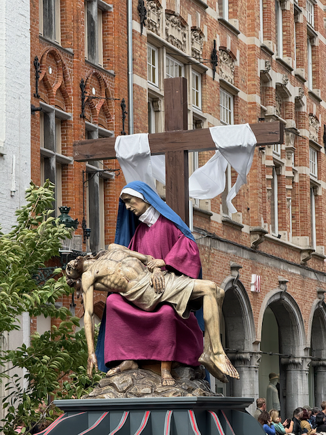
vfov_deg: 16.4
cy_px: 218
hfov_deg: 12.3
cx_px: 163
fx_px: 1507
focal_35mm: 120
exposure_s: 1/644
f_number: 2.8
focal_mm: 15.66
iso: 50
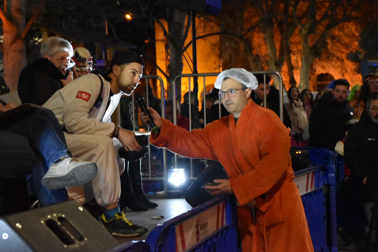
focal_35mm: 93
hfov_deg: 21.9
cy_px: 126
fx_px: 976
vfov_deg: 14.7
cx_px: 189
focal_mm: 62
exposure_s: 1/60
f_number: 5
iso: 9000
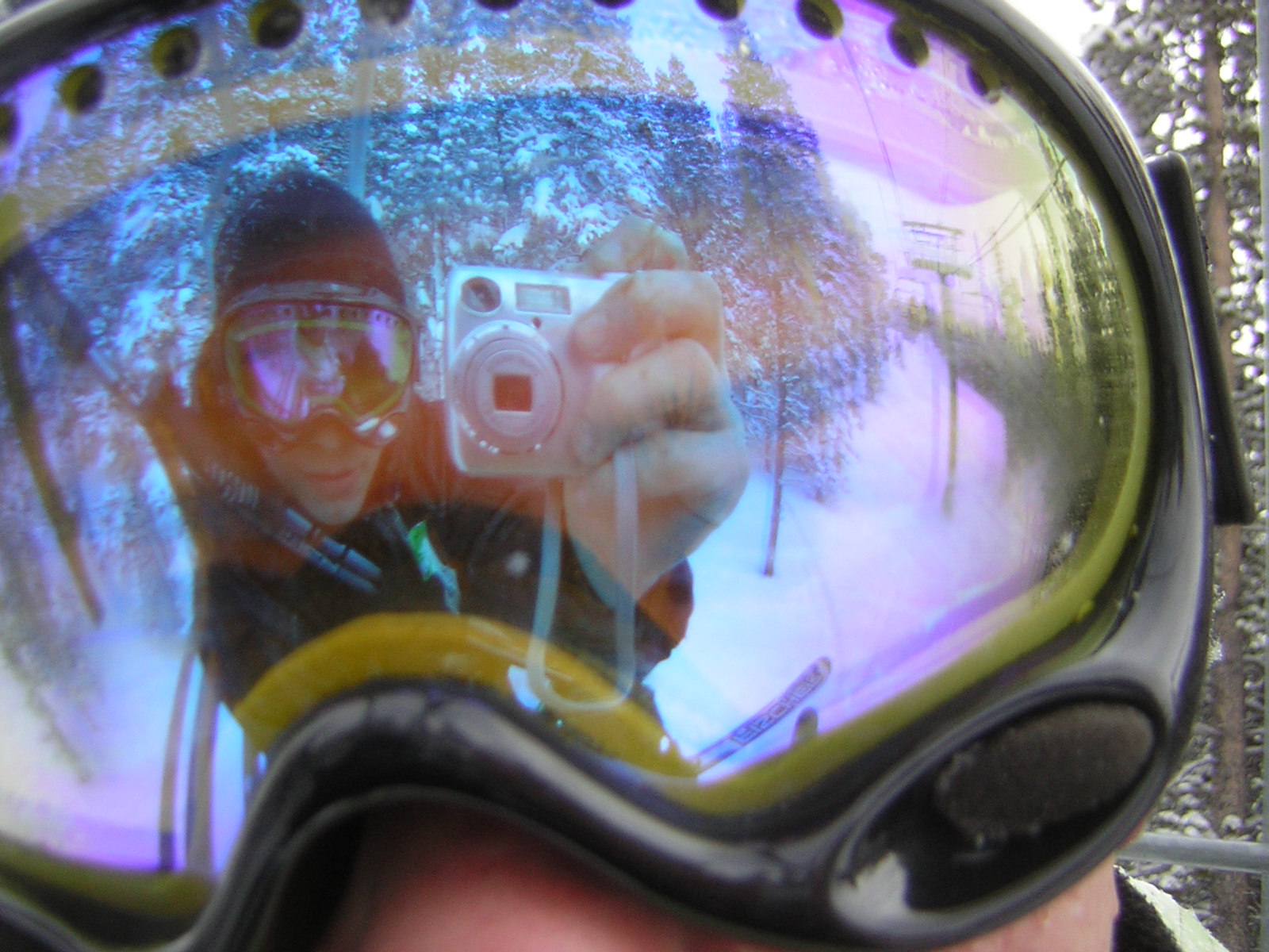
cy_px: 476
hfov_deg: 51.4
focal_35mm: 36
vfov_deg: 39.7
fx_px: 1320
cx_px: 634
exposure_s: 1/434
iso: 50
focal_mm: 4.7
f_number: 2.6
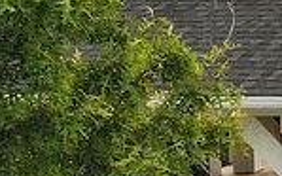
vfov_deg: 7.5
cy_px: -95
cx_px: 927
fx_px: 1314
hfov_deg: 9.1
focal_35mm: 171
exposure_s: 1/97.6
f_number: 2.8
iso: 116
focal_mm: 4.5
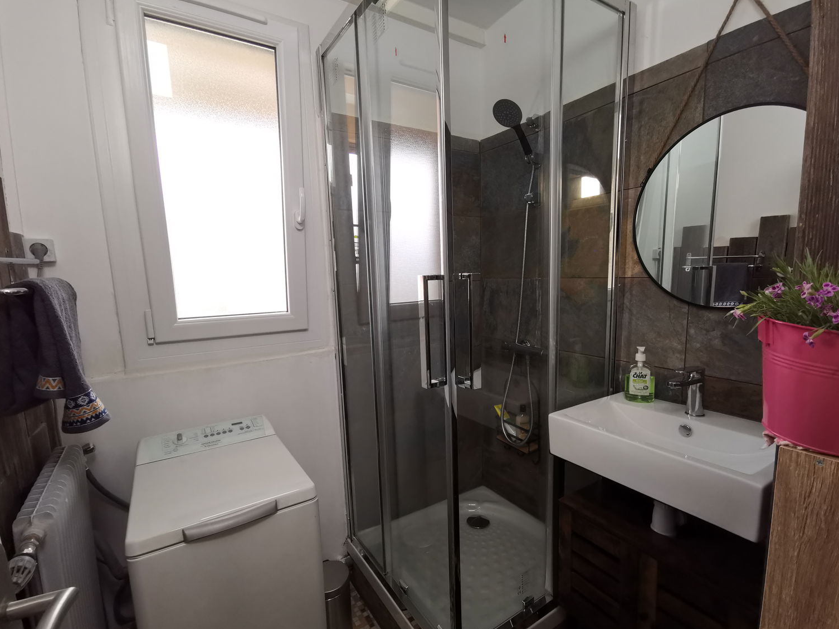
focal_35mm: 17
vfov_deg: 74.6
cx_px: 433
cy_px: 333
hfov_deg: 91.0
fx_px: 412
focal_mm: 2.35
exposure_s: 1/100
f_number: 2.2
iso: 200
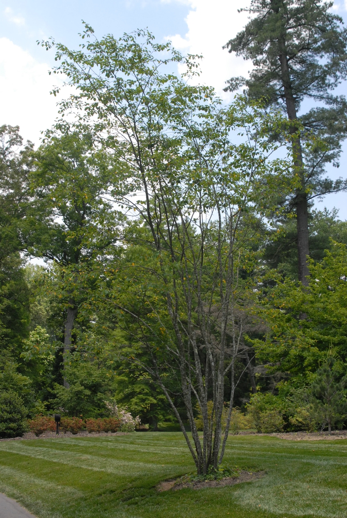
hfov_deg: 25.8
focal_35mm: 52
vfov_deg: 37.8
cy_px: 259
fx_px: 757
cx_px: 174
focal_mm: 35
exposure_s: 1/250
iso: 400
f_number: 8
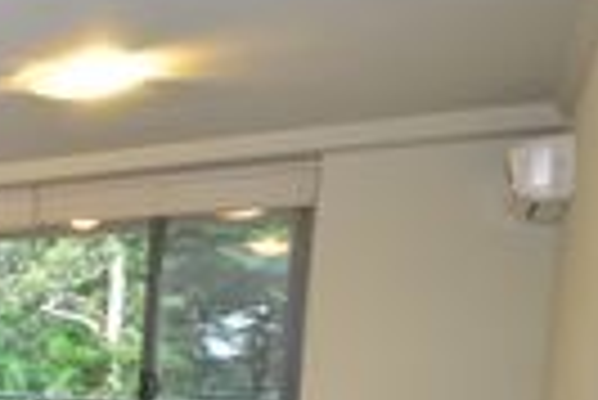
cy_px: 420
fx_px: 881
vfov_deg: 24.2
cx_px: -454
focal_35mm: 53
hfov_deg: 22.8
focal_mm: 10
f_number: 4
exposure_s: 1/30
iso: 1000
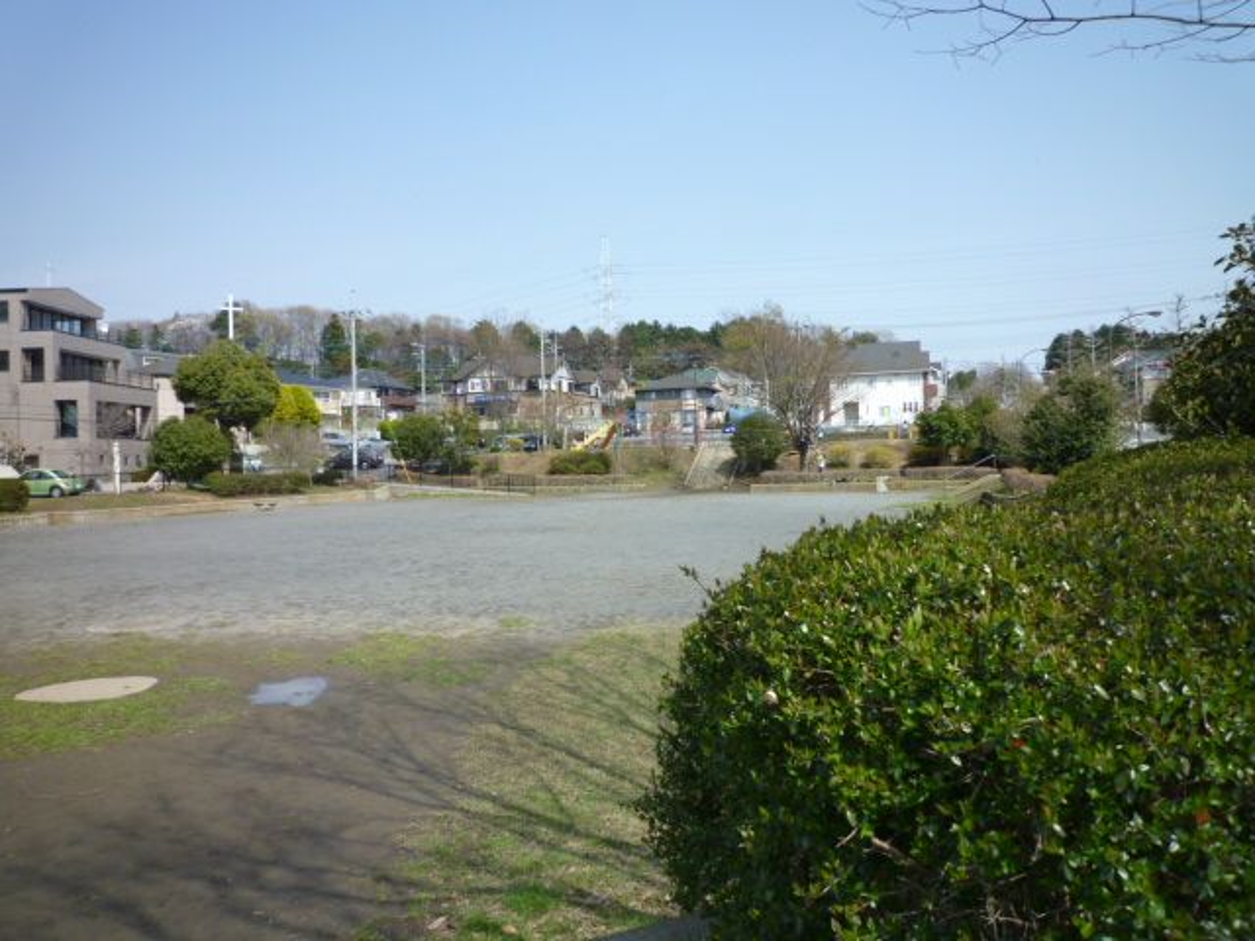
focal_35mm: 25
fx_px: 906
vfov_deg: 54.9
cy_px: 470
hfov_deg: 69.4
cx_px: 628
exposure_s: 1/640
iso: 80
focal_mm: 4.4
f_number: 4
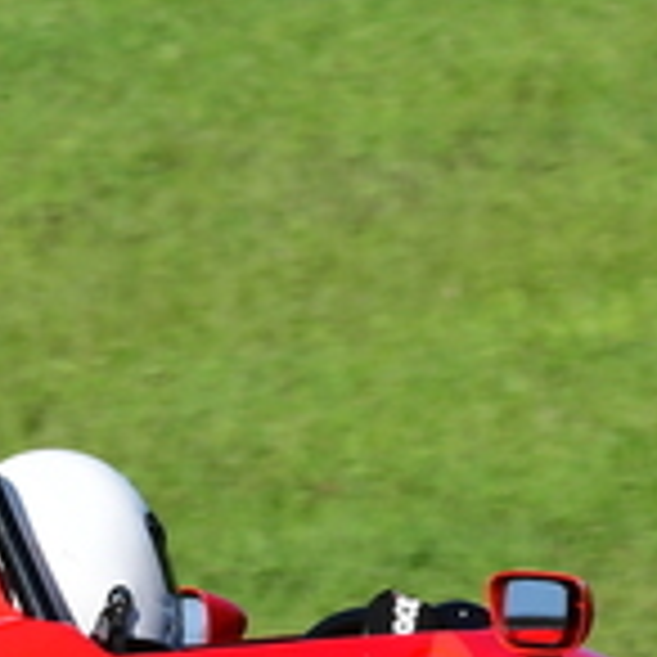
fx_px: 29976
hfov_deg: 1.3
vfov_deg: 1.3
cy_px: 493
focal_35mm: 1396
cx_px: -266
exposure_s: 1/640
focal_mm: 200
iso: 500
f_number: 13
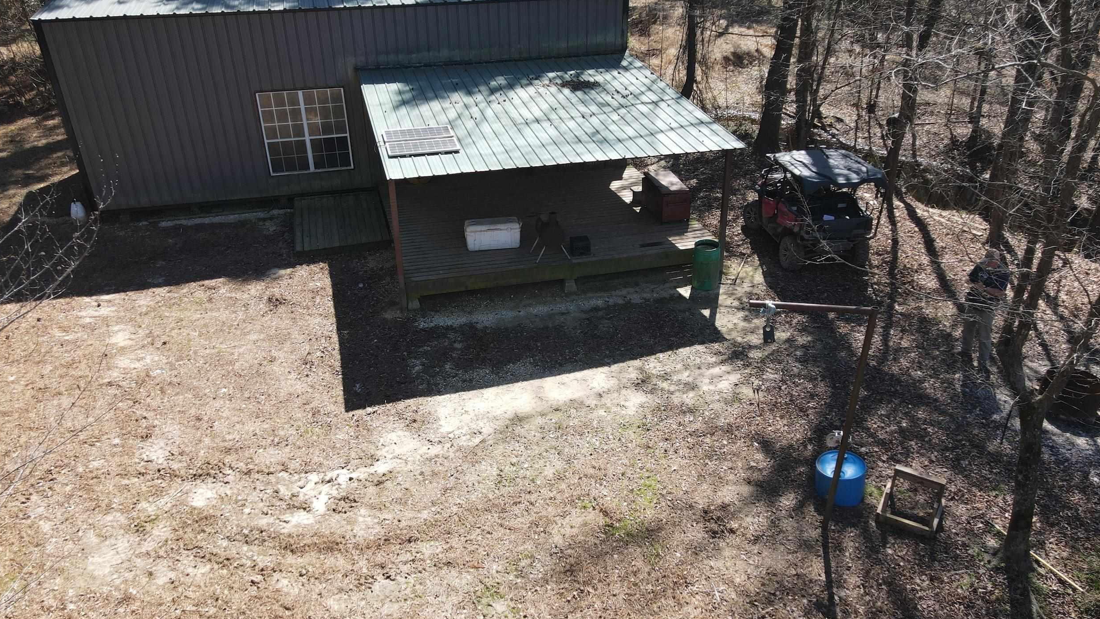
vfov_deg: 42.8
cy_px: 346
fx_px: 788
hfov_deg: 69.9
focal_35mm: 27
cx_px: 555
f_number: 2.8
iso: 100
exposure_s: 1/15
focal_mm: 4.5
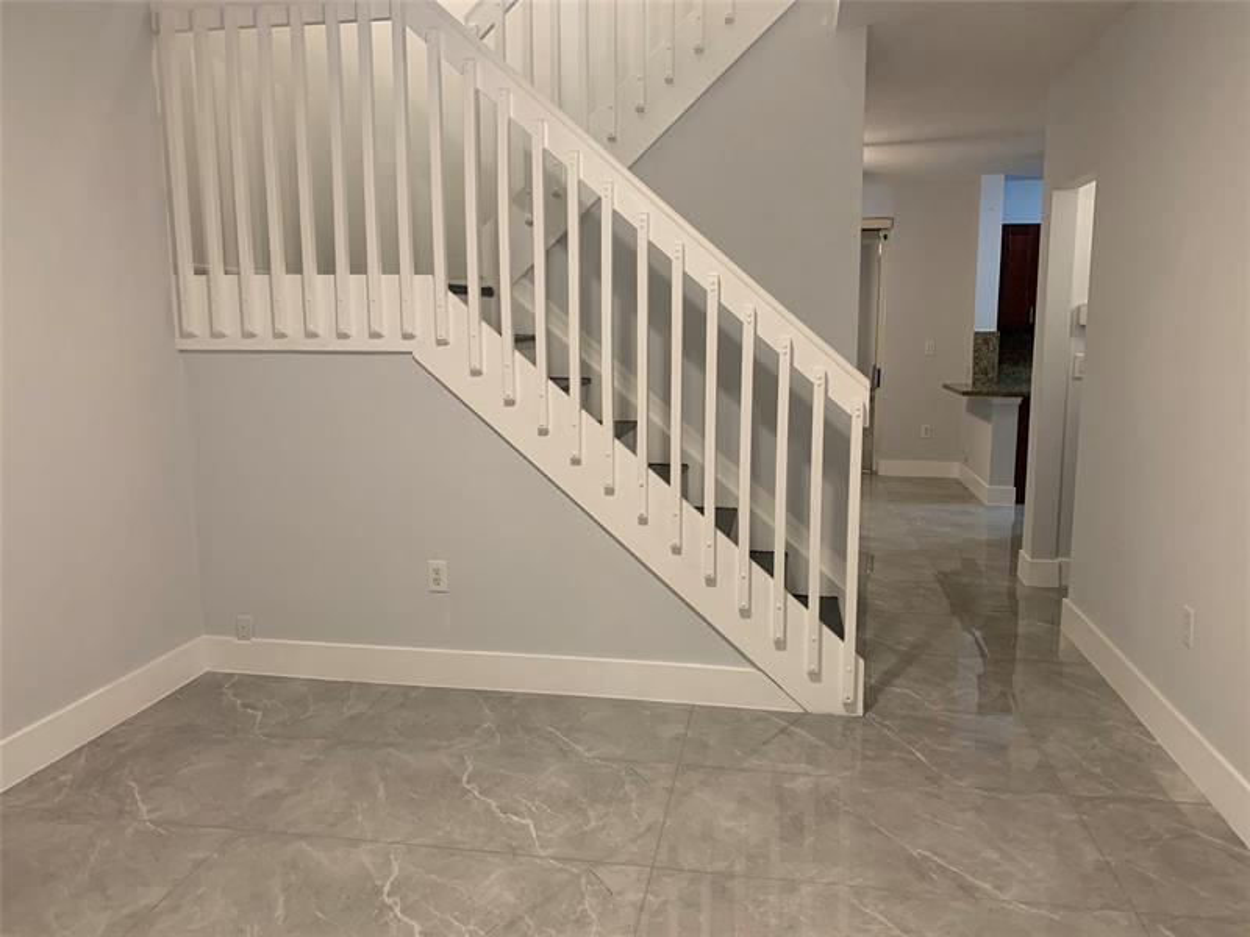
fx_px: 939
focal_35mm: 26
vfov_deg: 53.1
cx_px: 625
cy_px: 468
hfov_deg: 67.3
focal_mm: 4.25
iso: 160
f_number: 1.8
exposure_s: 1/60
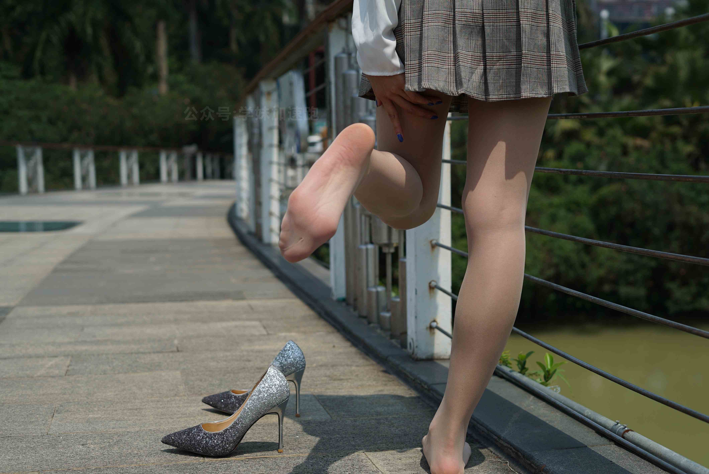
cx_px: 354
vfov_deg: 27.0
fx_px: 985
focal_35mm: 50
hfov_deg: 39.6
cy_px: 237
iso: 100
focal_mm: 50
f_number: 4
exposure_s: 1/2000
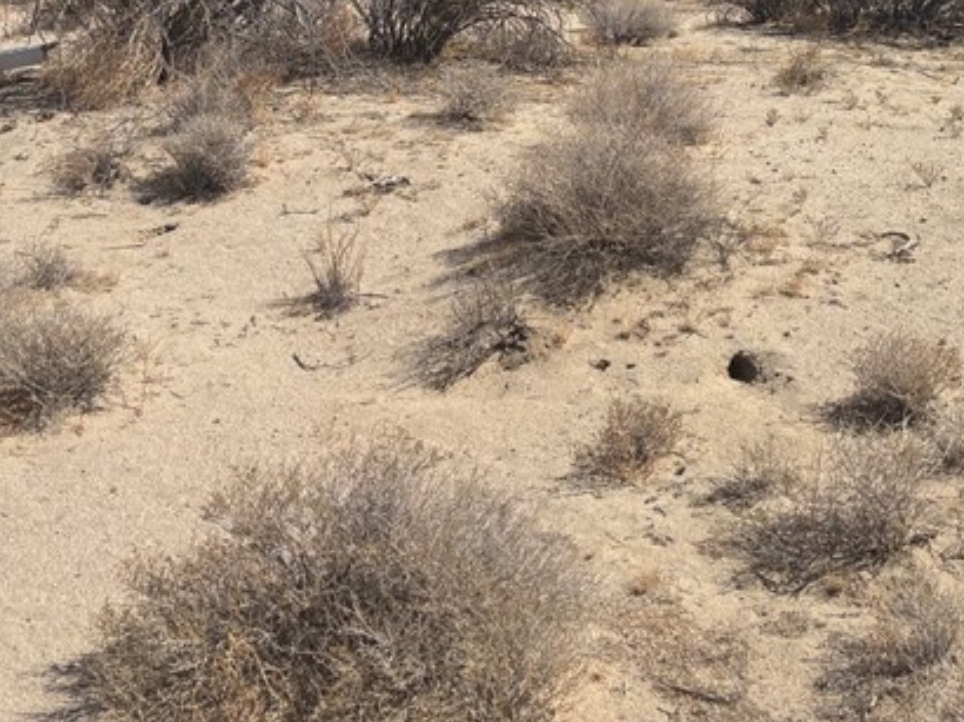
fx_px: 1809
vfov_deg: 21.1
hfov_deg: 29.5
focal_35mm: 65
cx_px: 691
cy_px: -134
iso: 50
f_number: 1.6
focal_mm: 5.96
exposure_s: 1/6711
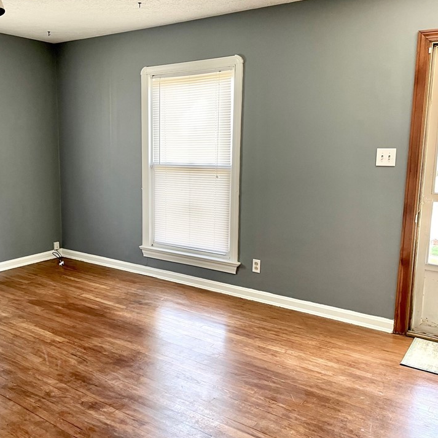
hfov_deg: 49.2
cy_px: 218
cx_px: 163
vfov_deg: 49.7
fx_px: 472
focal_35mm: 33
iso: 80
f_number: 1.6
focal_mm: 4.2
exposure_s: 1/60
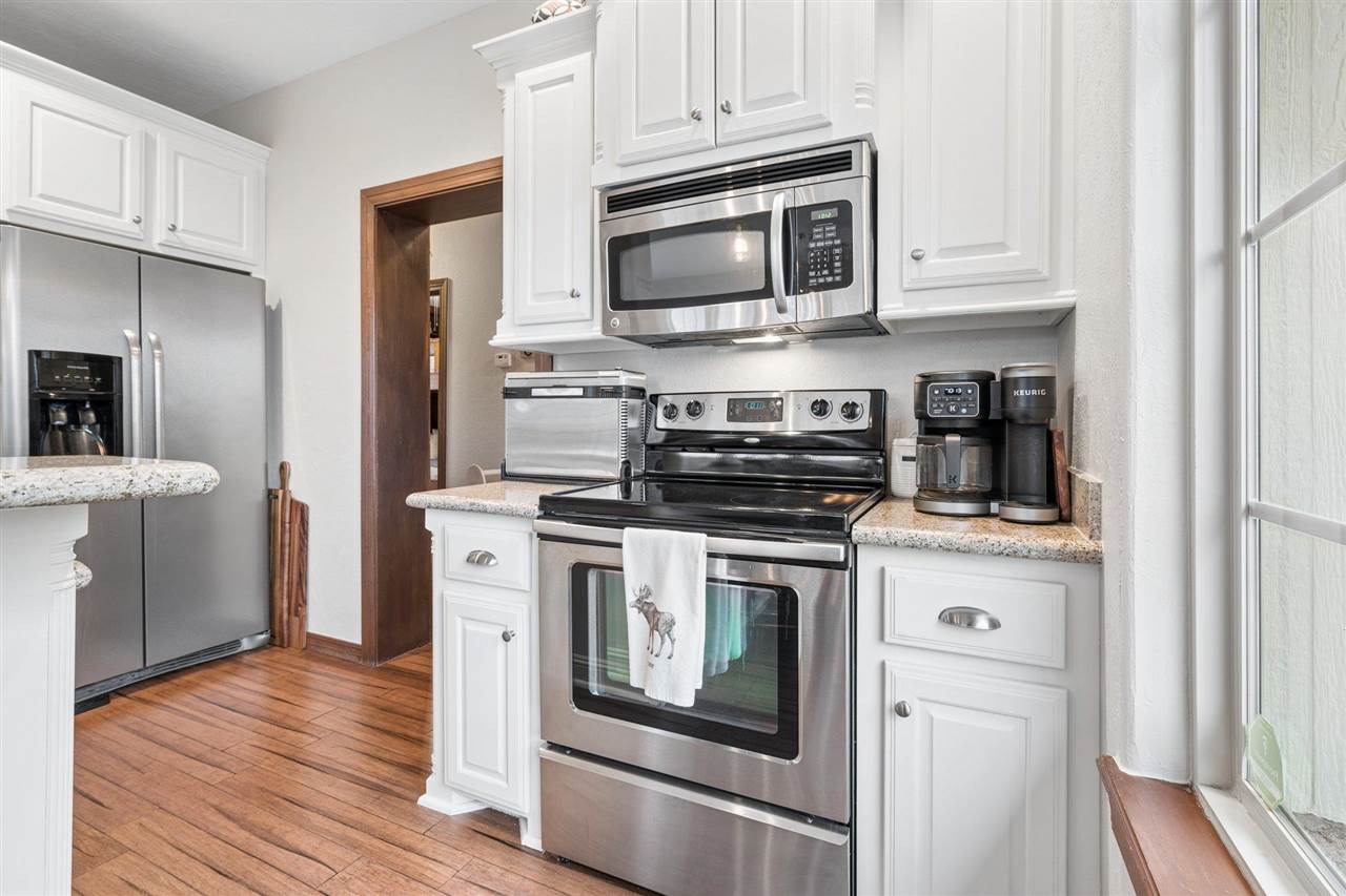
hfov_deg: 96.7
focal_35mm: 16
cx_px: 673
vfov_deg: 73.7
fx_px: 598
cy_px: 448
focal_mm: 16
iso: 200
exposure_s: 1/6
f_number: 7.1
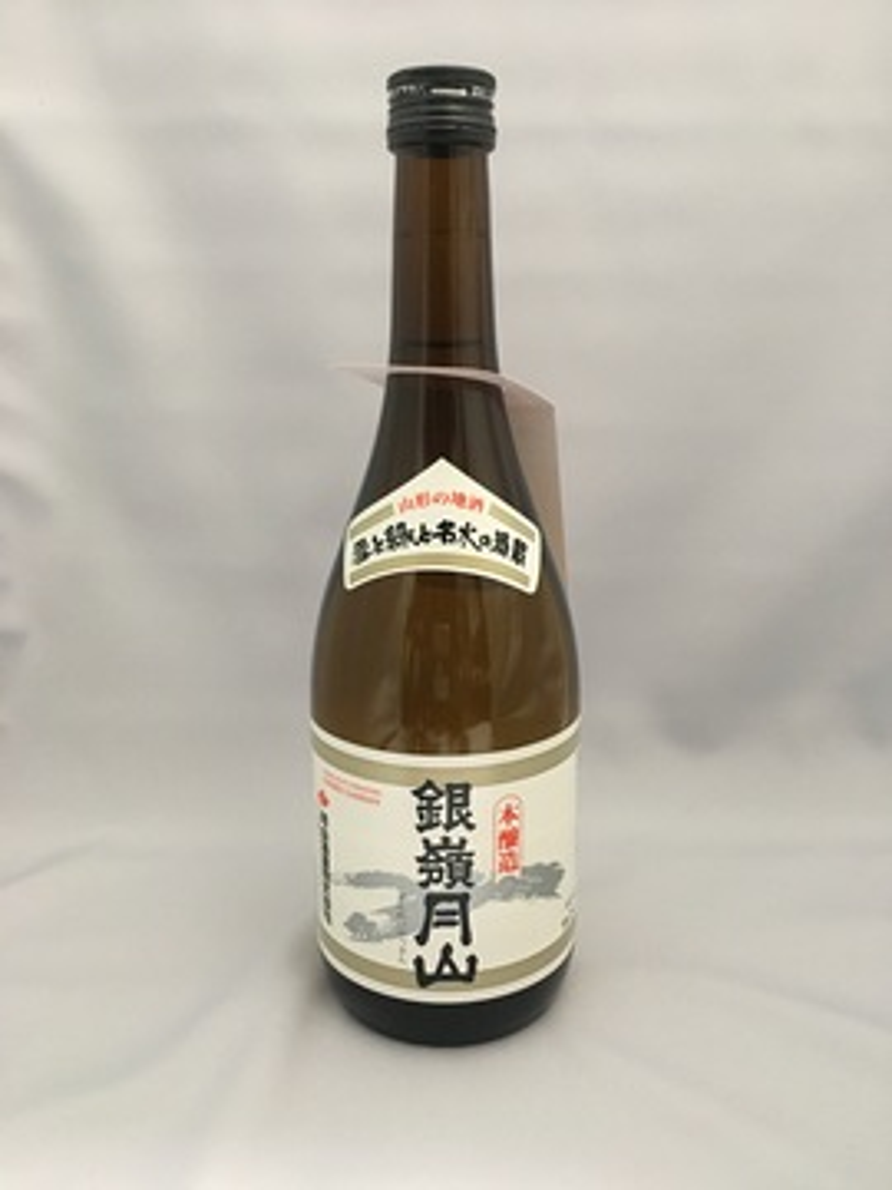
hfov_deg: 48.2
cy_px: 595
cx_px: 446
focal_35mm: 29
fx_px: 996
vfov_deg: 61.7
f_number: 2.2
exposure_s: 1/15
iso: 200
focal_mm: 4.15
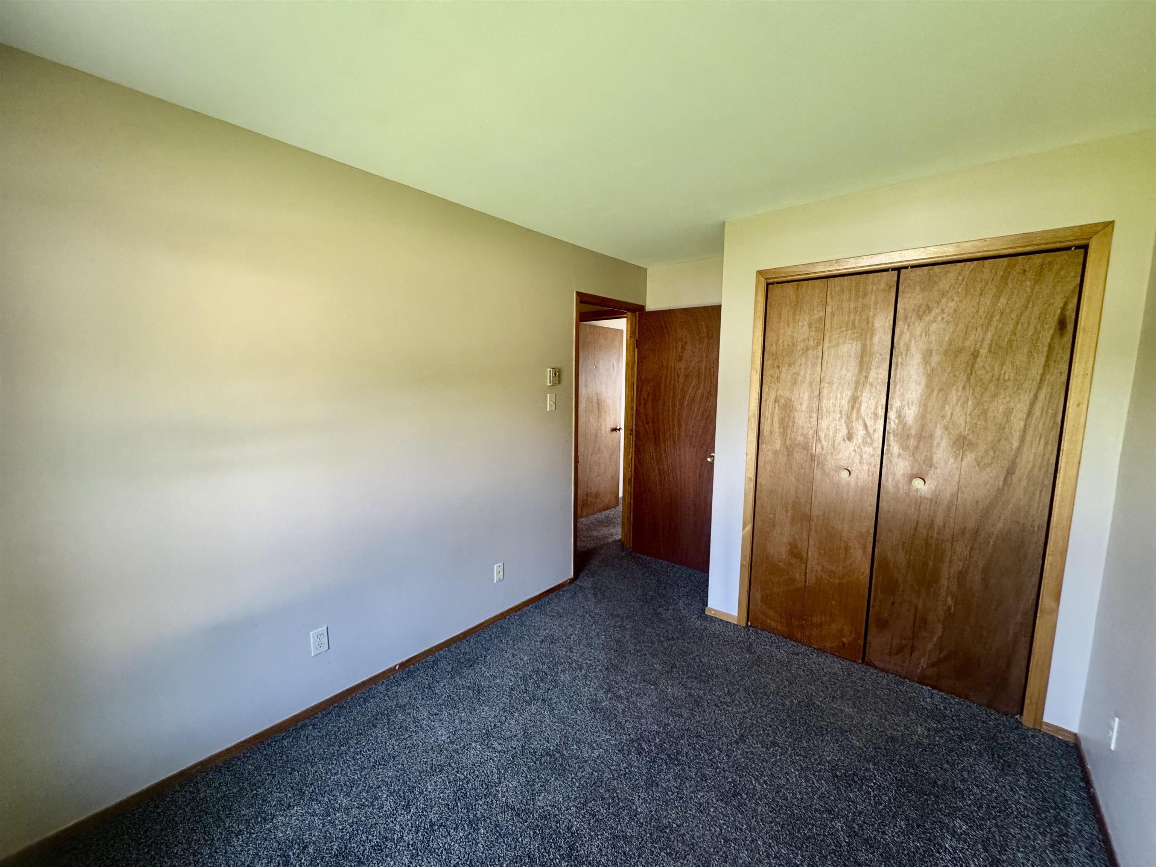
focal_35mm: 14
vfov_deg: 85.7
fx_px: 468
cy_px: 434
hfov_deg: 102.1
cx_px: 578
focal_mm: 2.22
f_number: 2.2
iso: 320
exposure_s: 1/61
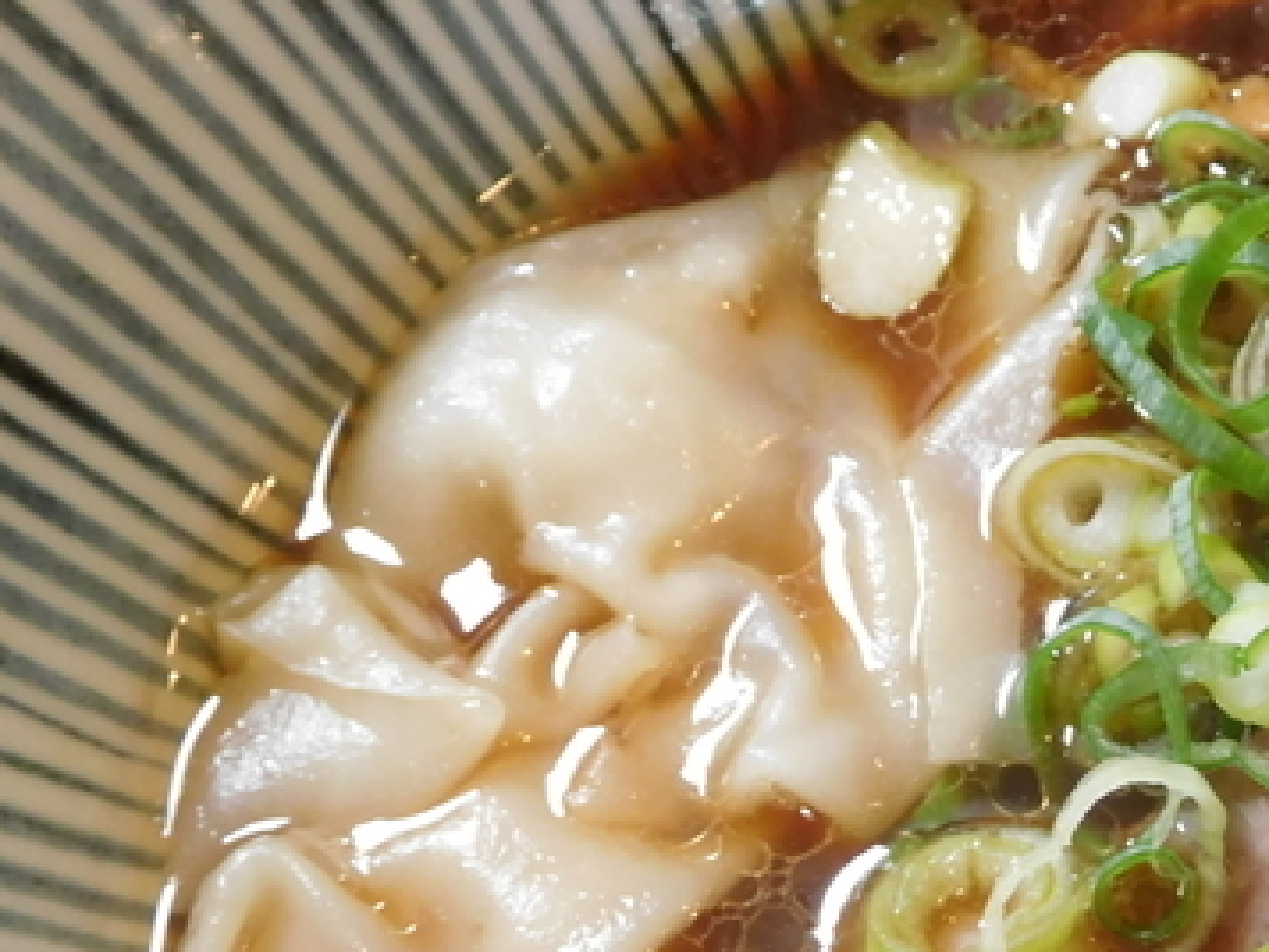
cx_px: 1347
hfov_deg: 31.1
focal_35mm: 56
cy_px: 870
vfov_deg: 25.3
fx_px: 2054
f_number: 3.4
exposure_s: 1/30
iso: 280
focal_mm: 4.5
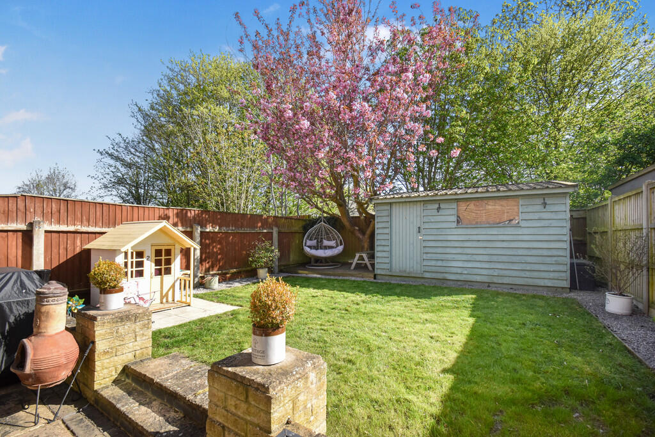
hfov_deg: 100.4
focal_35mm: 15
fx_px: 273
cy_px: 218
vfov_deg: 77.3
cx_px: 328
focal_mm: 10
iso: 400
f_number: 9
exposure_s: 1/400
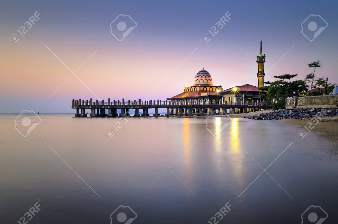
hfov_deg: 53.2
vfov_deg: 36.7
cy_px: 112
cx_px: 169
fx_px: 337
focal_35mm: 36
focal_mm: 24
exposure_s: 10
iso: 100
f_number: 16
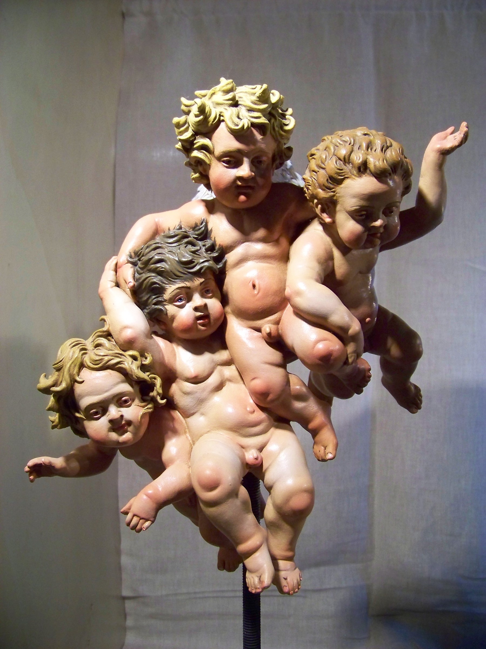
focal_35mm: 36
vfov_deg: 51.4
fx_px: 674
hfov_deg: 39.7
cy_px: 324
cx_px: 243
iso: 250
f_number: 2.8
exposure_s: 1/30
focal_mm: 5.85
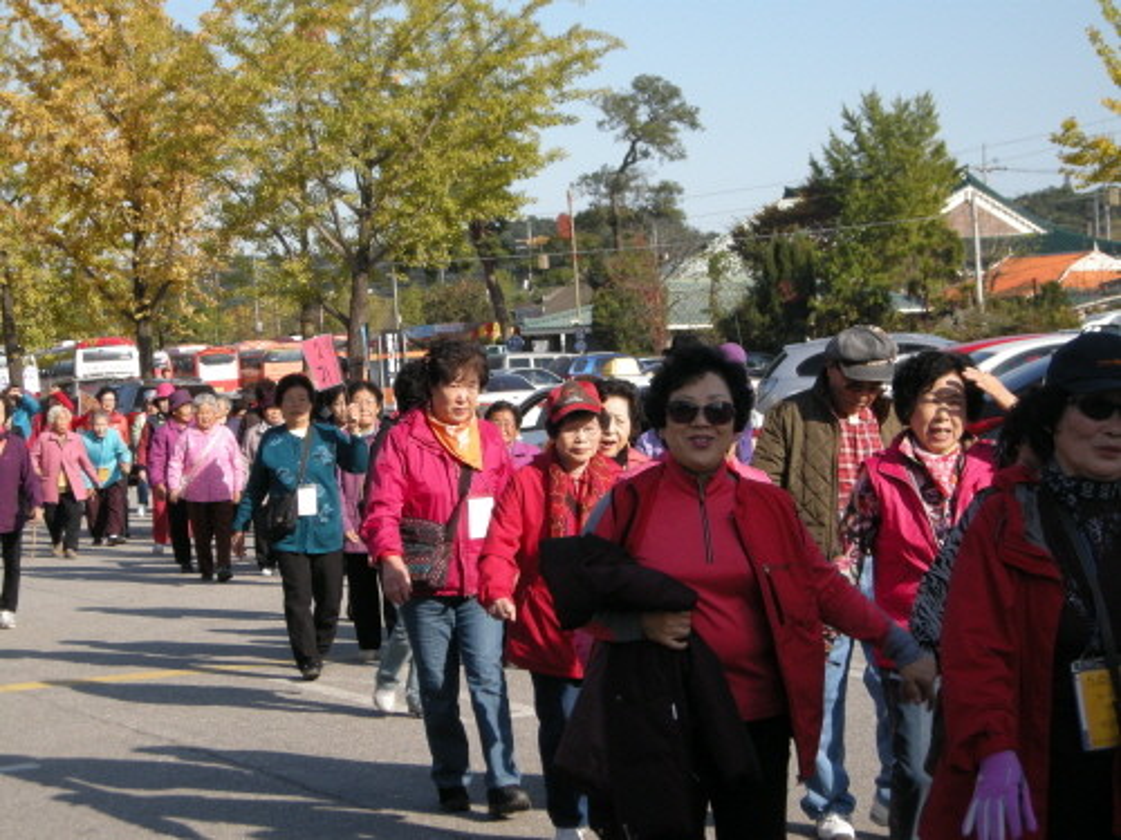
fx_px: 2817
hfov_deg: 22.5
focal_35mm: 87
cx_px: 560
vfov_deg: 17.0
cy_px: 420
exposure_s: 1/263
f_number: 4.8
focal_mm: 18.6
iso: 64
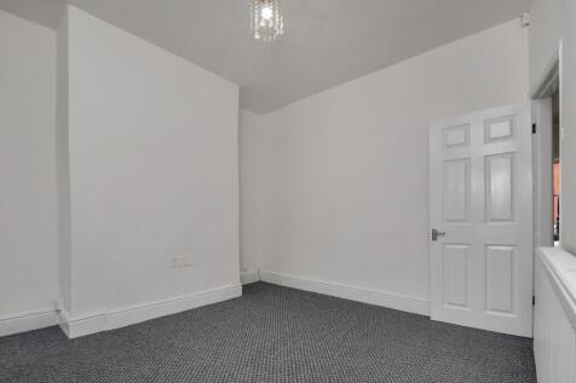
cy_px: 192
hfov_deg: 100.4
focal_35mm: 15
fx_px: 240
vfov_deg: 77.3
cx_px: 288
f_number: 7.1
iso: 400
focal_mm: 10
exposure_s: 1/160
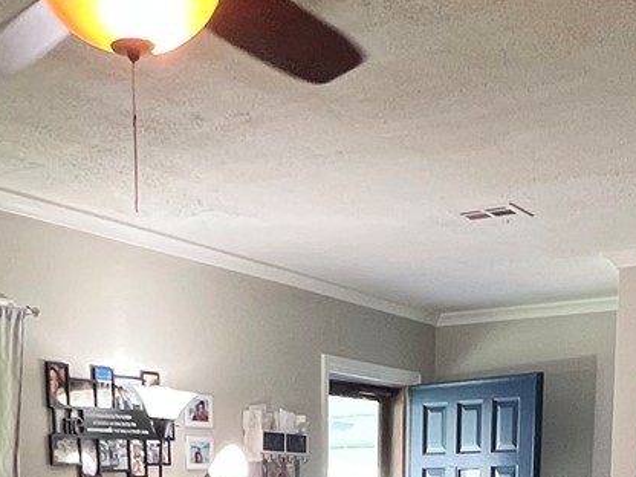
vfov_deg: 20.9
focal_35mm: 60
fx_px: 1102
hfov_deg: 32.2
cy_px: 708
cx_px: 287
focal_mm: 1.57
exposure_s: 1/60
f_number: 1.8
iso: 250
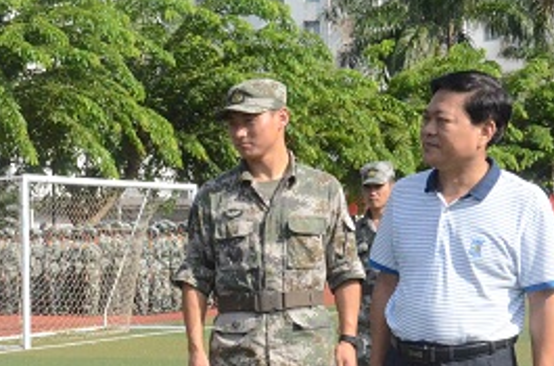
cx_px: 36
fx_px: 1826
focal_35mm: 119
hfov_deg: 17.0
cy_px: 298
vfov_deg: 11.4
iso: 3200
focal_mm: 30
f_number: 18
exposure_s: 1/1250
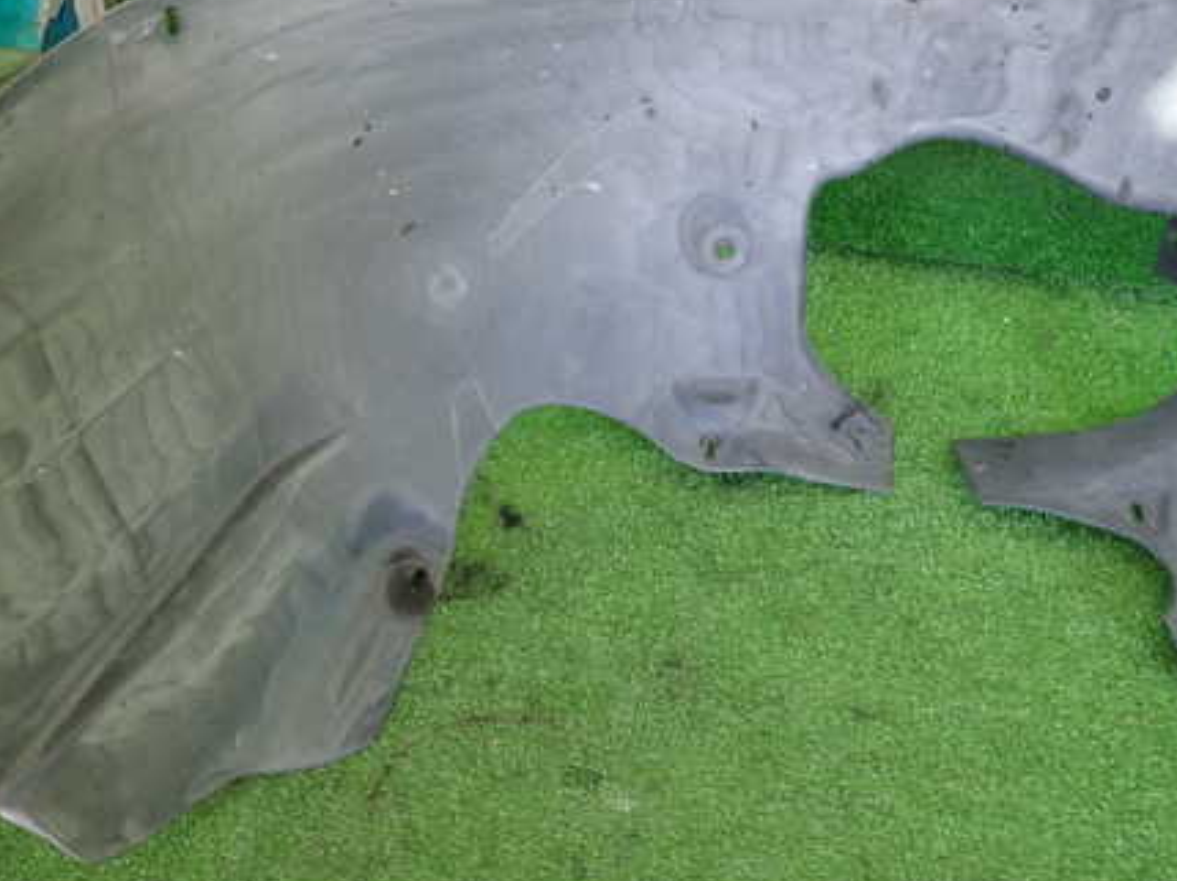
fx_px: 1189
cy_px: 354
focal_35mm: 35
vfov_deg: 40.5
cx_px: 532
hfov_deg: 52.6
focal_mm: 4.5
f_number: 2
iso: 200
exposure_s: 1/80
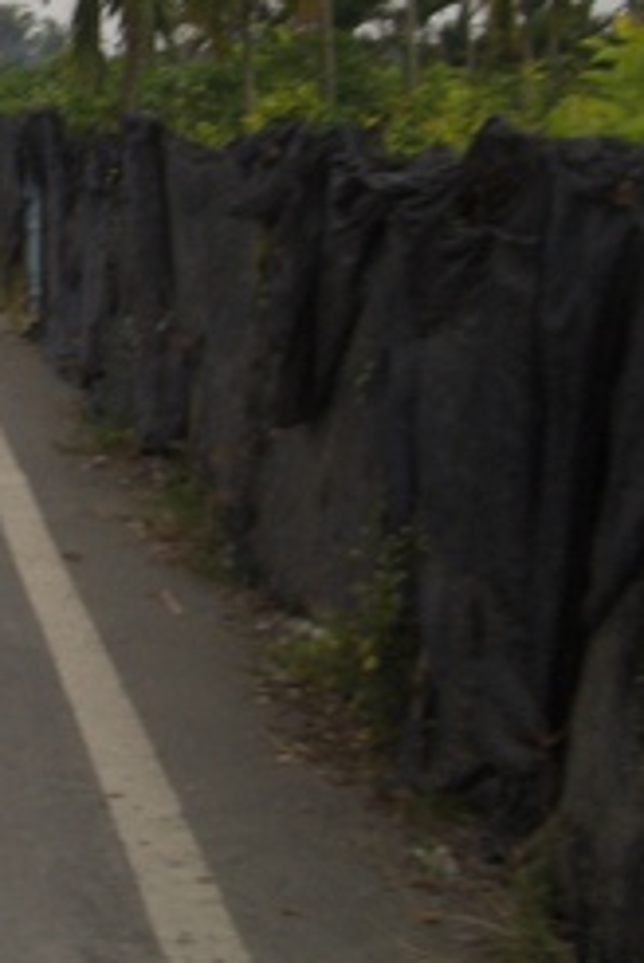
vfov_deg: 22.5
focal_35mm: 89
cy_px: 181
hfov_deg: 14.8
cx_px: -181
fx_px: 2381
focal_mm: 5.8
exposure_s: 1/160
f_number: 4.3
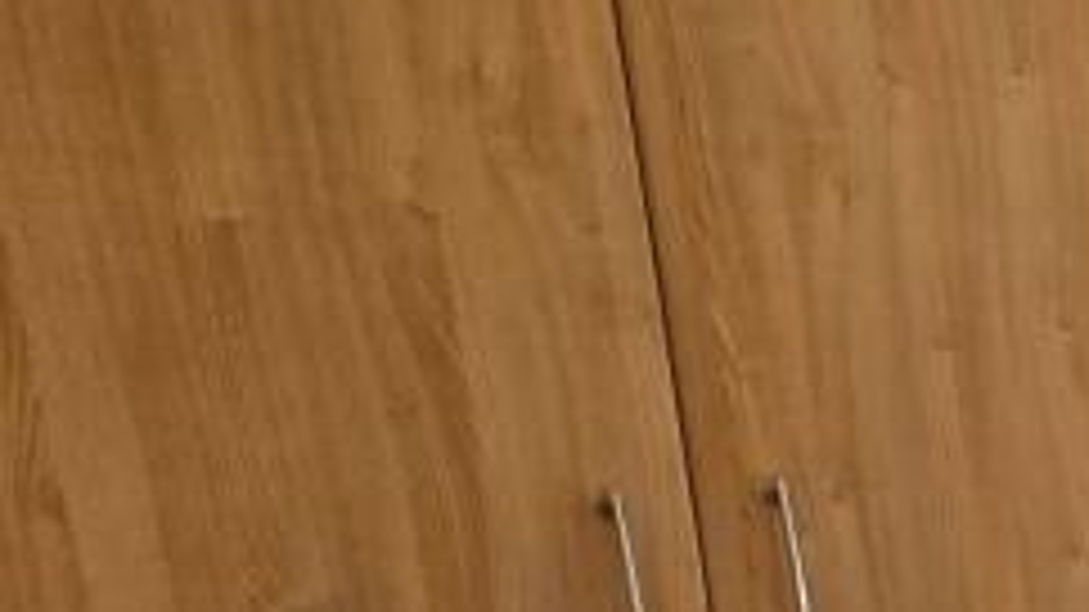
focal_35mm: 60
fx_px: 1732
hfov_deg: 19.6
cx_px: 2151
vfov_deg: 19.6
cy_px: 567
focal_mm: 2.2
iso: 40
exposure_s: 1/141
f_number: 1.9
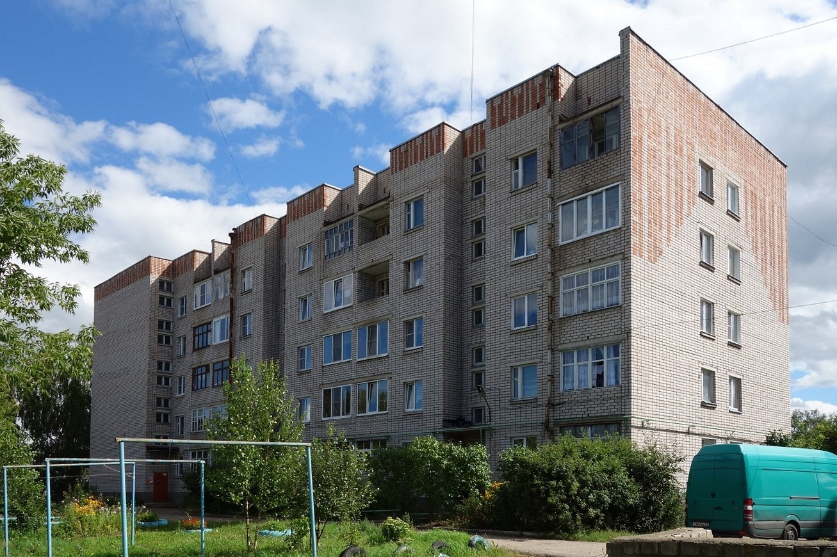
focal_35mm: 28
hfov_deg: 65.5
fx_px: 651
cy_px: 278
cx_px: 418
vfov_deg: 46.4
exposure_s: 1/500
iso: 125
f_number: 5.6
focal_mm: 10.4
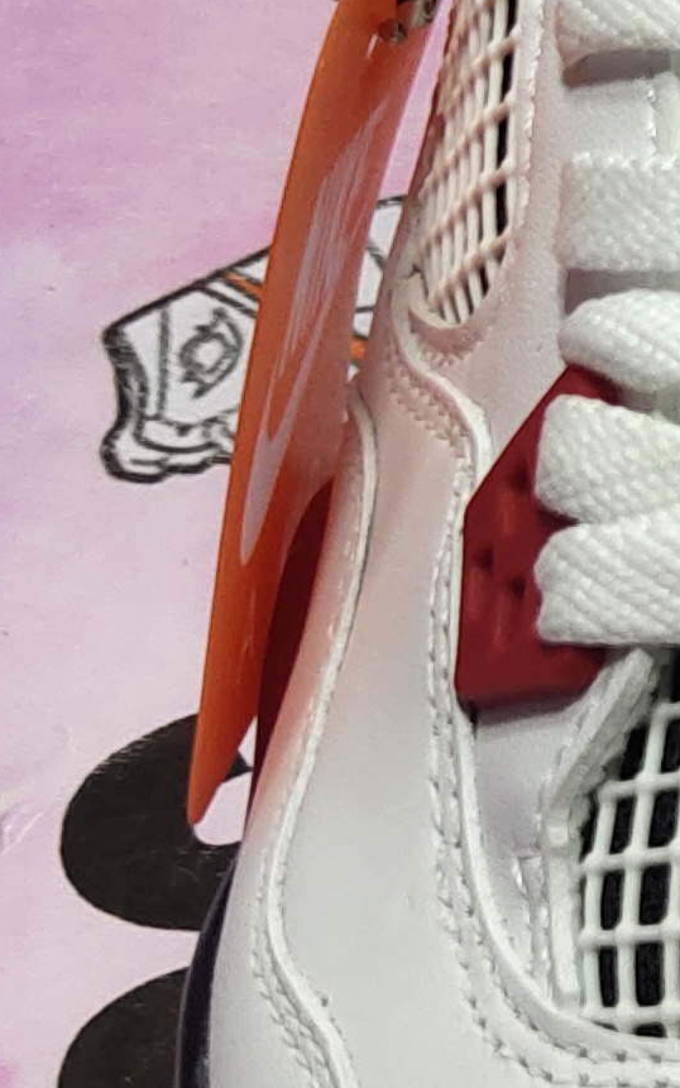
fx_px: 4419
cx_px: 1500
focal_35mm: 149
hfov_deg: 8.2
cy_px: 512
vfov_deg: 14.0
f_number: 1.79
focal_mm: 4.35
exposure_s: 1/100
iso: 66
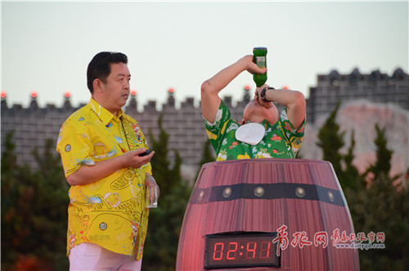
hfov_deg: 6.9
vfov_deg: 4.6
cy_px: 136
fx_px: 3401
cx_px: 204
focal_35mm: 300
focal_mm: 200
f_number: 5.6
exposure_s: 1/640
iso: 2000
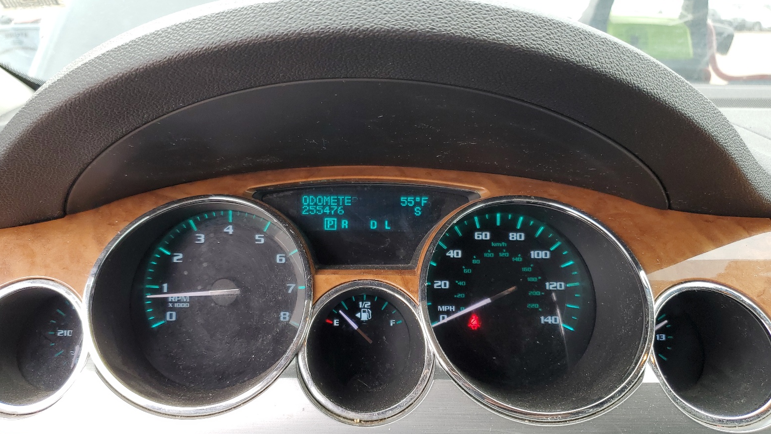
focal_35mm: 29
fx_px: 593
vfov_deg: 39.9
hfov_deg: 66.1
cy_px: 268
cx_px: 384
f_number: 1.5
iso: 50
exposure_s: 1/149
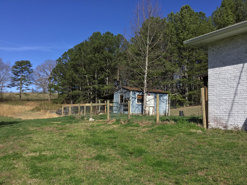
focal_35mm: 31
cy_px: 92
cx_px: 124
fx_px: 221
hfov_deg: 58.4
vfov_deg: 45.4
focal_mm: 3.3
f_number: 2.4
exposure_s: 1/1314
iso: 25
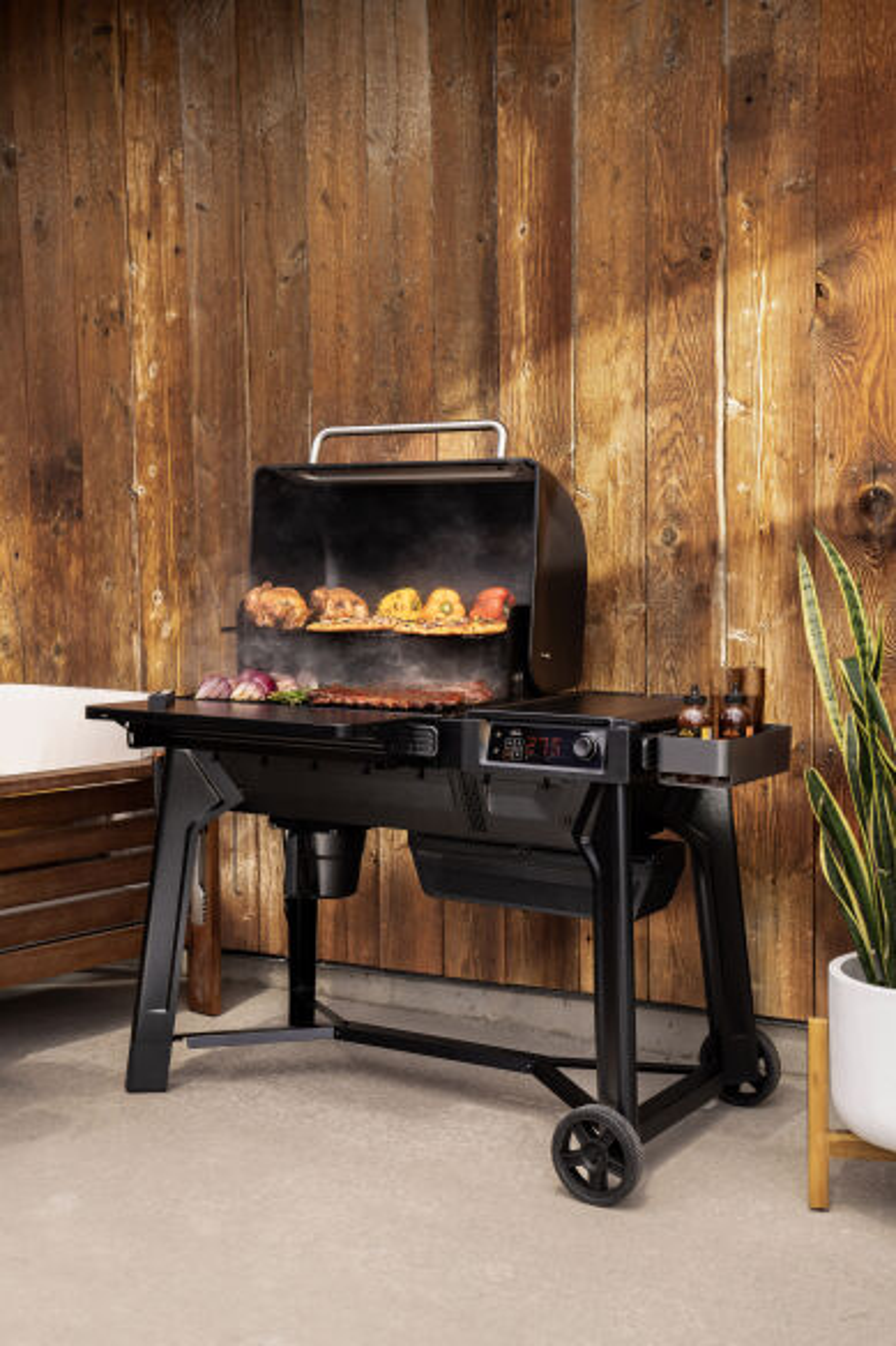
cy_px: 673
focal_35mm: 46
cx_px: 448
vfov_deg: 42.8
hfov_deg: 29.2
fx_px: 1718
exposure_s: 1/160
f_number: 6.3
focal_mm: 46
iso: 100
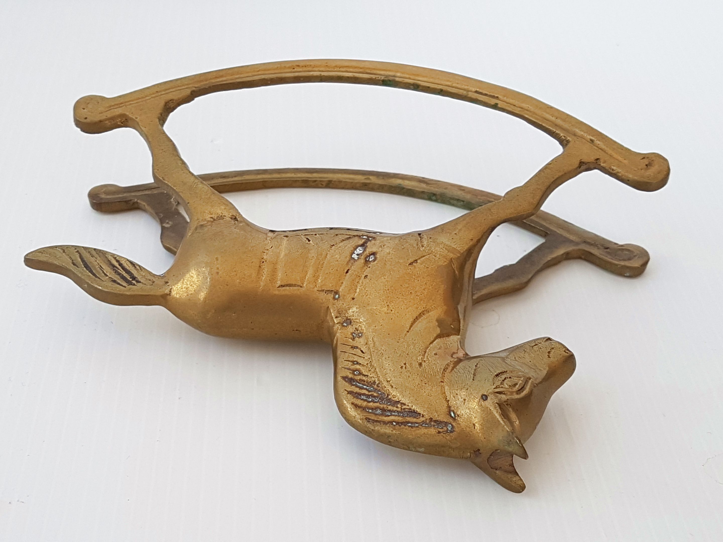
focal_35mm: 26
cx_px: 362
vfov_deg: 53.1
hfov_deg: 67.3
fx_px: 543
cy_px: 271
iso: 50
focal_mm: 4.2
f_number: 1.7
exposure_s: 1/105
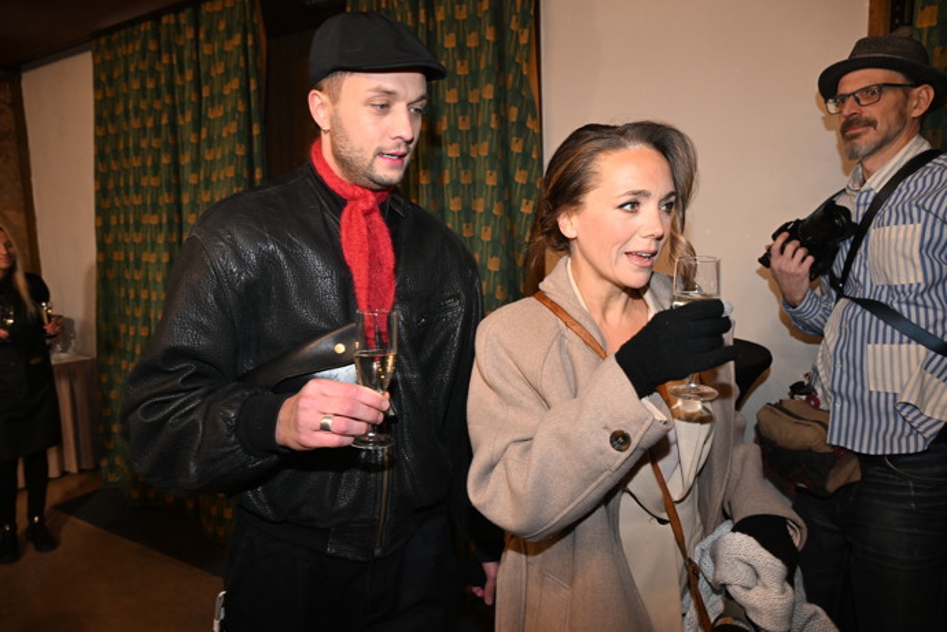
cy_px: 316
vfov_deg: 53.1
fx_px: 631
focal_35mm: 24
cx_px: 474
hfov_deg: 73.7
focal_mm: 24
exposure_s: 1/100
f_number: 5.6
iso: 2000
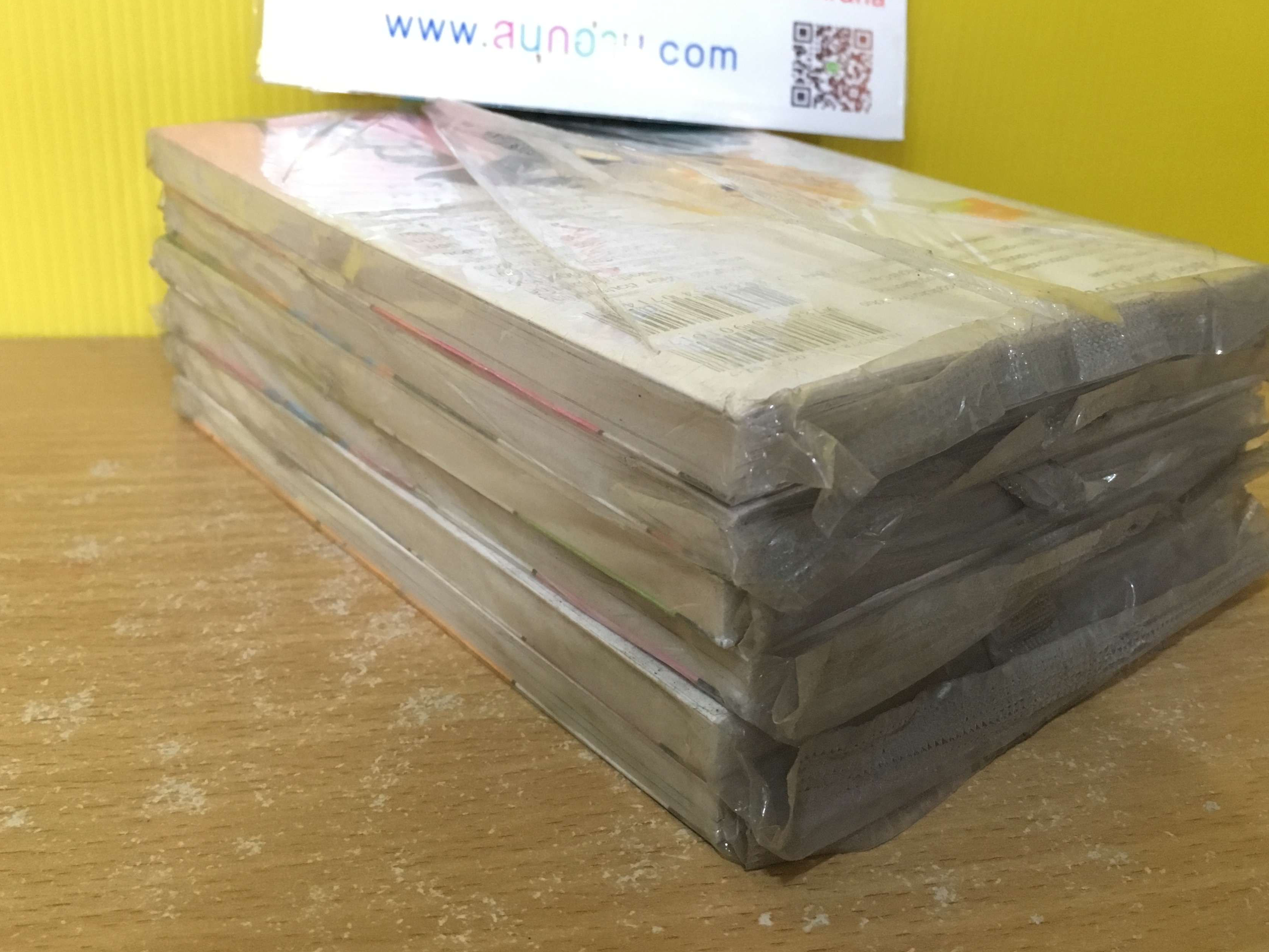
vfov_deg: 40.6
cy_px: 389
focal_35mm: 35
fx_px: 1283
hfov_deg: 52.5
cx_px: 710
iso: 200
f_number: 2.2
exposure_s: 1/17
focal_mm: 4.15
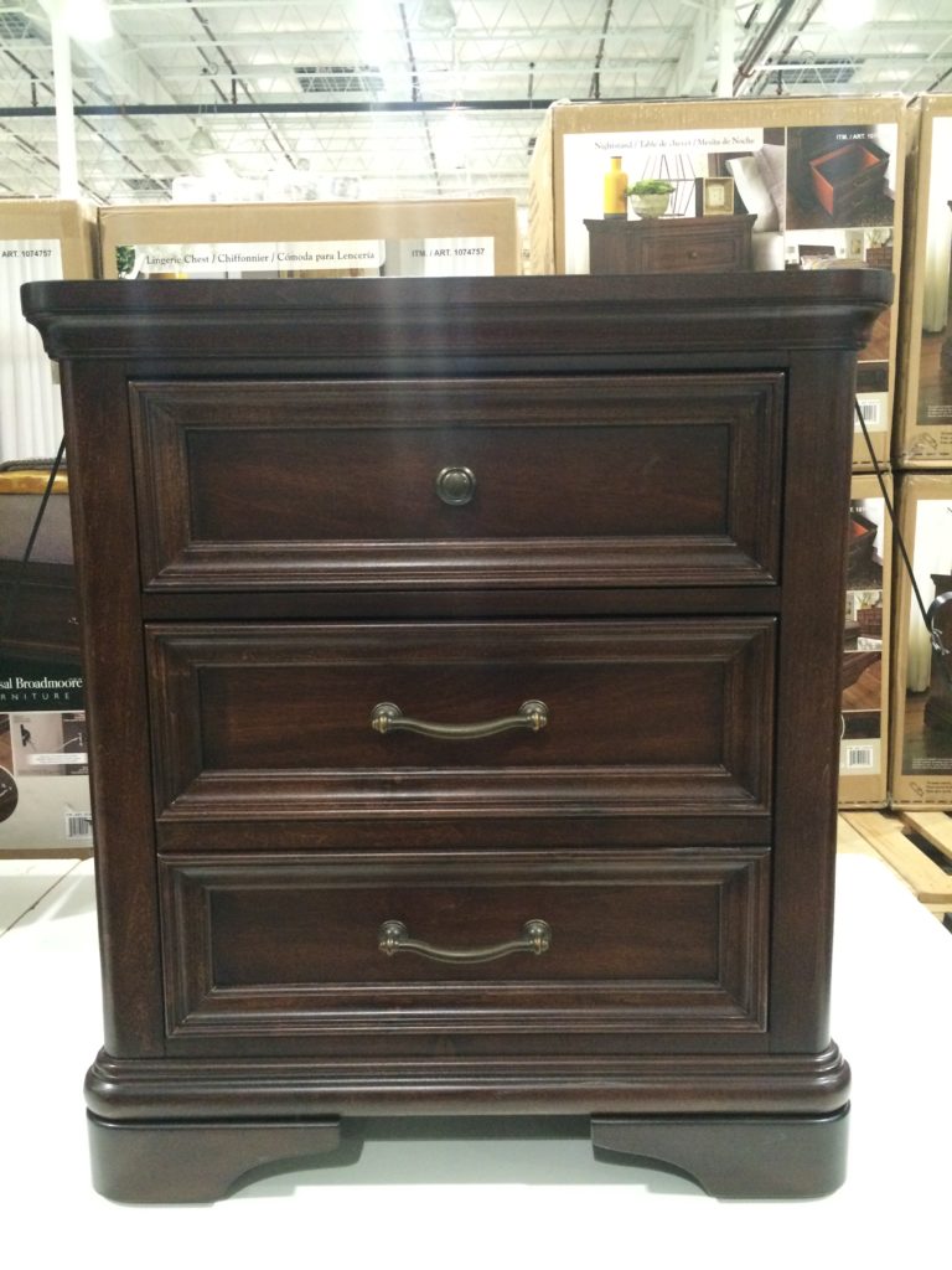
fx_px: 1063
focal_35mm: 29
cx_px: 476
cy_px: 635
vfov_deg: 61.7
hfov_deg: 48.2
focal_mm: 4.15
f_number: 2.2
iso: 250
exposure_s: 1/30
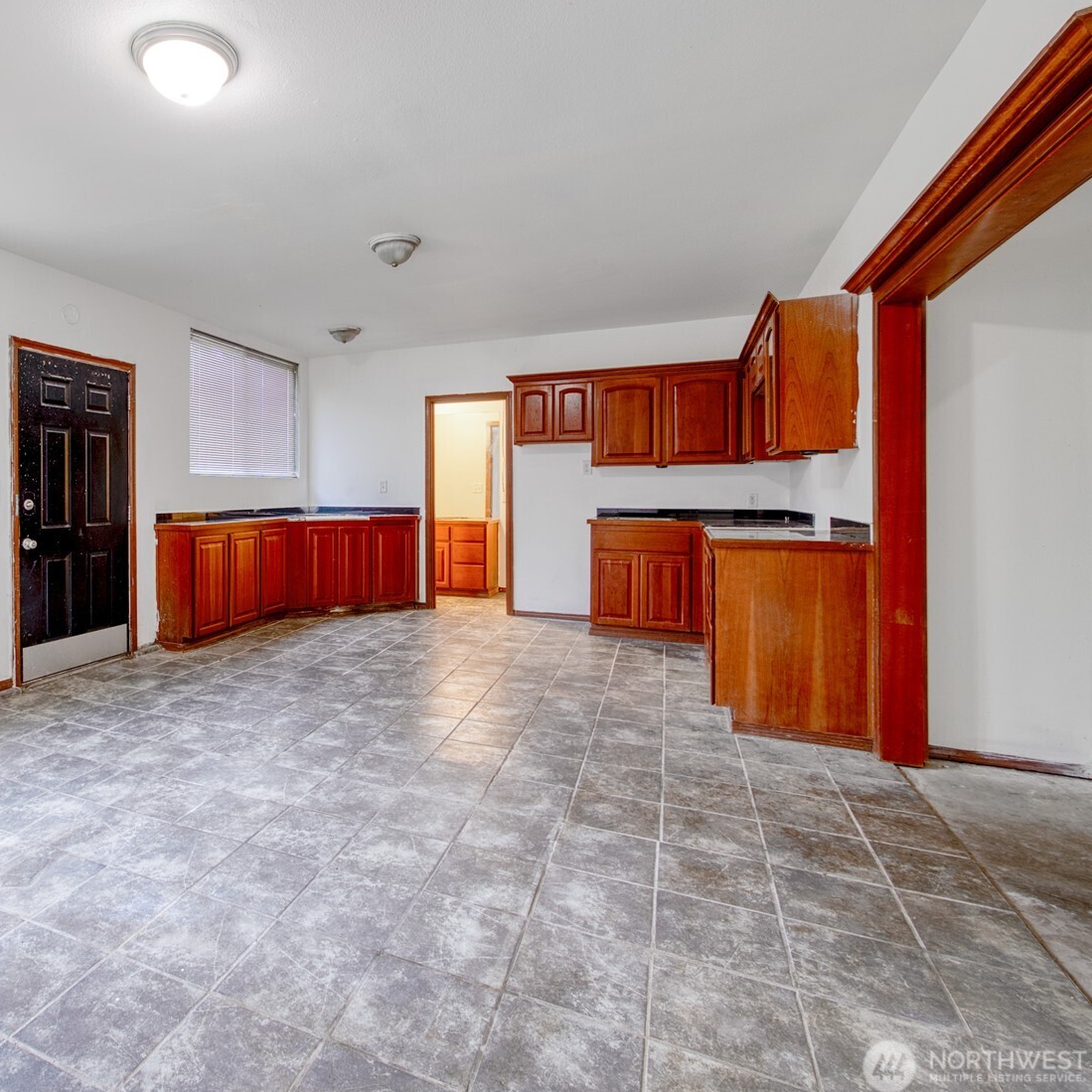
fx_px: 642
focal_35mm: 18
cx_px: 322
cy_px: 510
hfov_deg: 76.8
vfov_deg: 80.6
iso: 200
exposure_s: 1/2.5
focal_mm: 7
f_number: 6.3
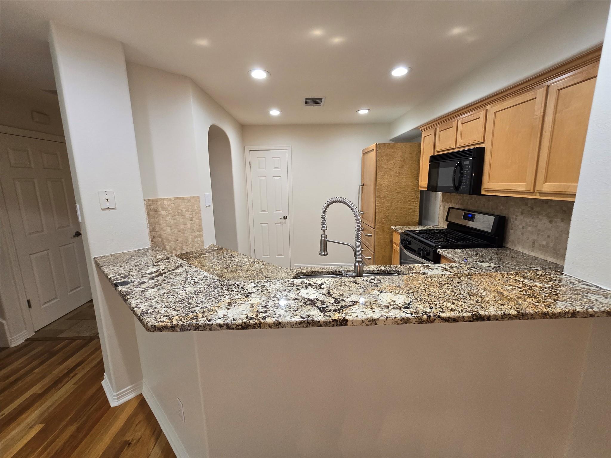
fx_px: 229
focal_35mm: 13
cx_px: 306
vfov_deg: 89.9
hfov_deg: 106.2
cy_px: 229
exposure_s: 1/60
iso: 200
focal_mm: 2.2
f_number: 2.2
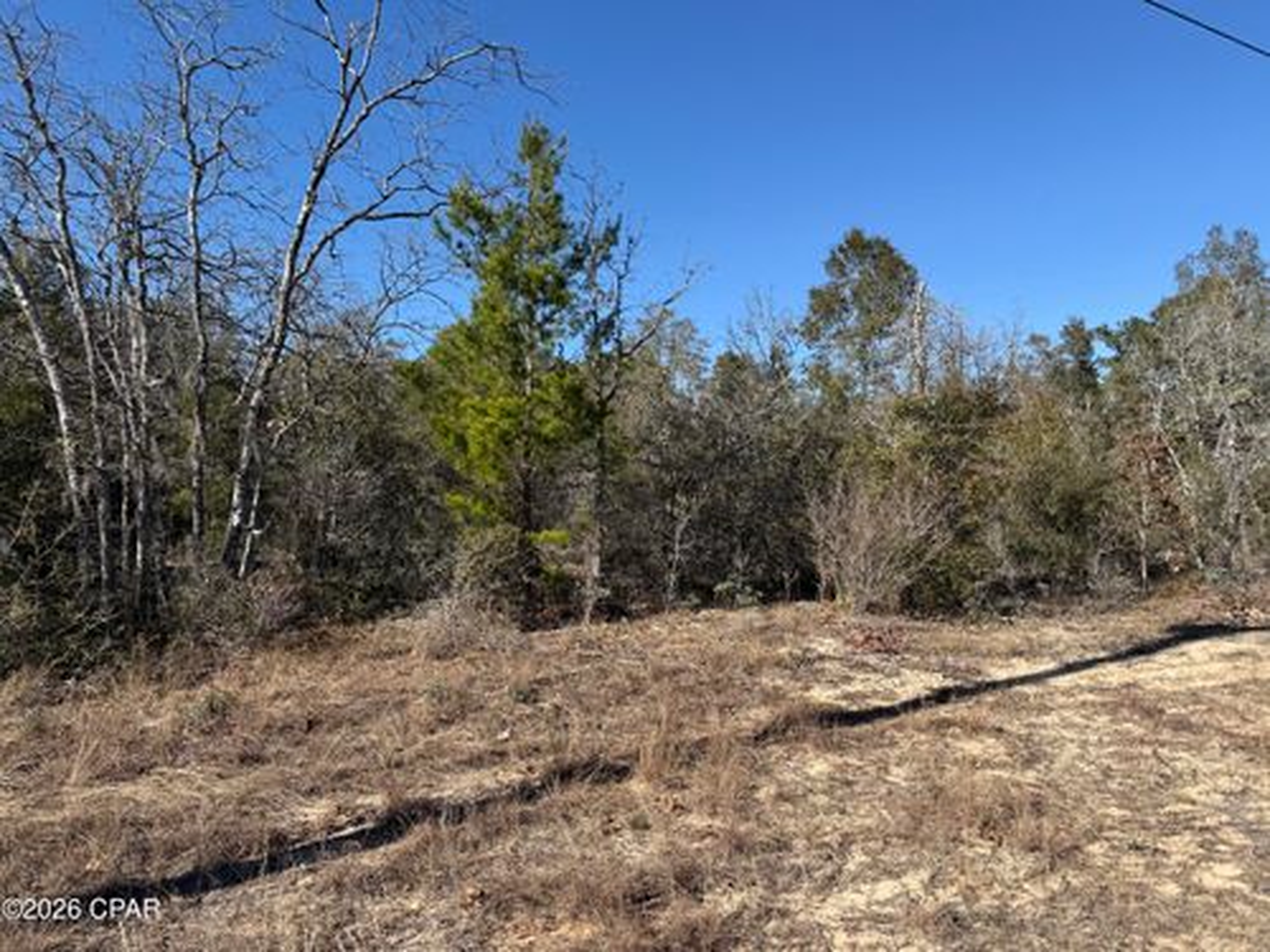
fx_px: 881
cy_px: 476
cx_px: 635
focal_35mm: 24
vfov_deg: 56.8
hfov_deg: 71.6
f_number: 1.78
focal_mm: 6.76
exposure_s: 1/3279
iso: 80
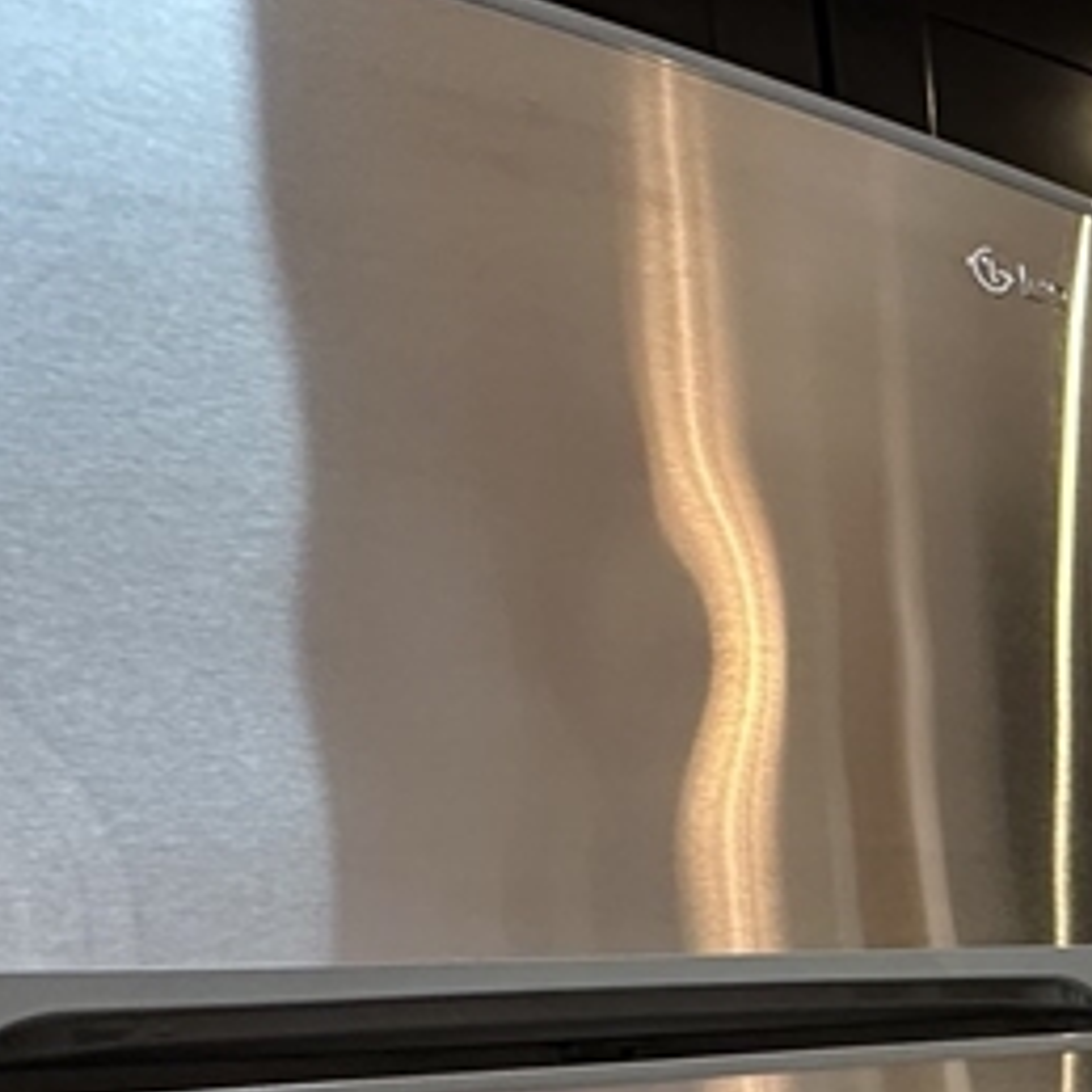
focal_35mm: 49
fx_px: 1749
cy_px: 1210
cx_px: 1729
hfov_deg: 24.7
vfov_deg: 30.8
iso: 500
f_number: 2.2
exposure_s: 1/60
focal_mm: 2.22
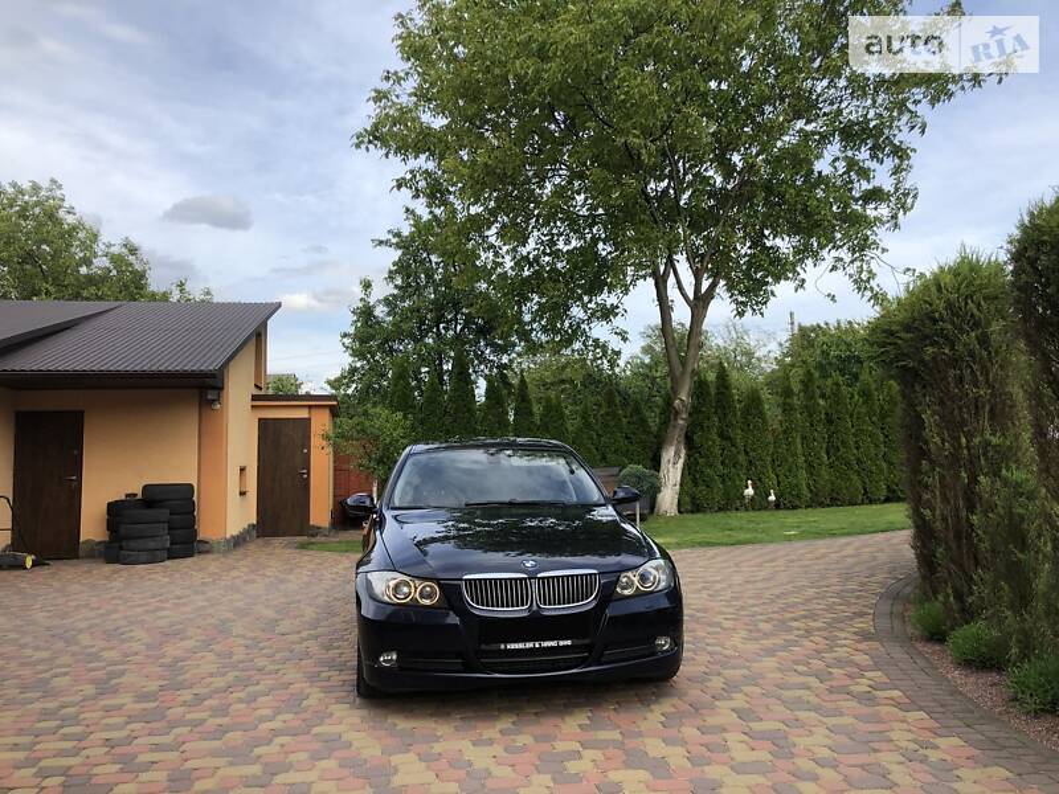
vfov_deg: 49.7
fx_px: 857
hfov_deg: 63.4
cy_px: 397
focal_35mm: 28
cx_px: 530
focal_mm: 4
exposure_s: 1/1000
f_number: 1.8
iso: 20
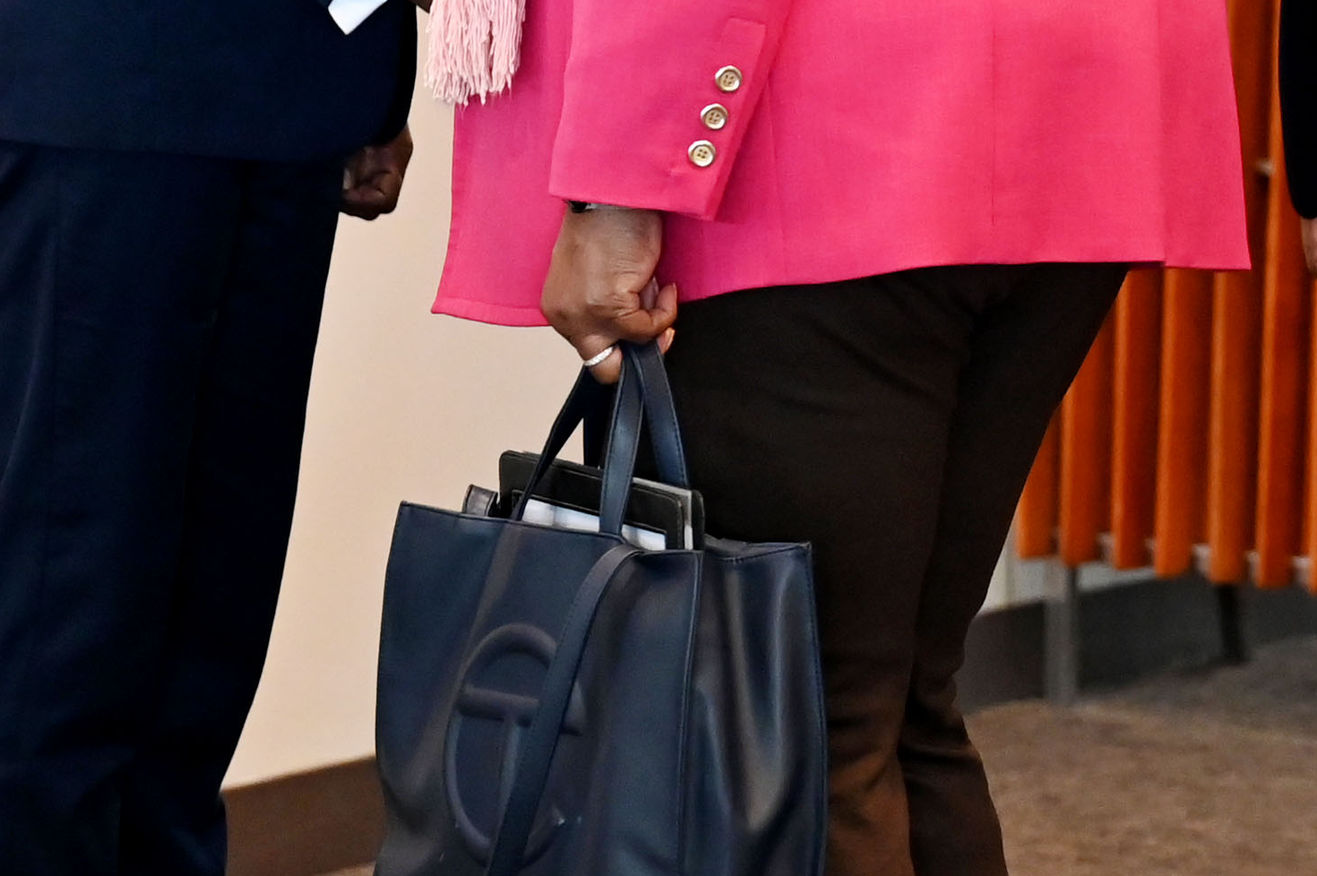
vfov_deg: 4.8
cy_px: 45
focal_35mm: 288
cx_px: 1822
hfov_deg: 7.1
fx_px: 10529
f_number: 2.8
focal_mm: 70
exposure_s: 1/125
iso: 2500
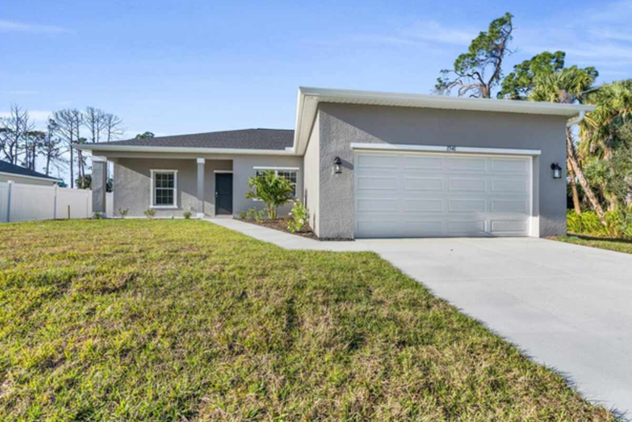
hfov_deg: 93.2
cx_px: 332
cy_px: 213
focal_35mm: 17
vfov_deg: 70.5
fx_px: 298
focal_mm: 16
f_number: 9
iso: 200
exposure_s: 1/200
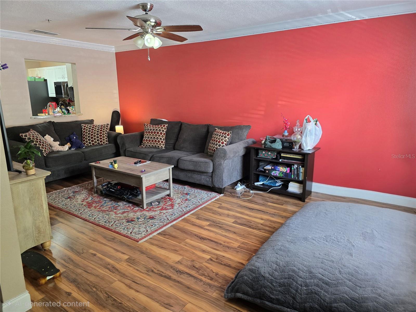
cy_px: 156
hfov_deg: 73.9
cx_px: 208
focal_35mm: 23
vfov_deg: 58.9
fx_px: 276
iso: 400
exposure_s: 1/120
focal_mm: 6.3
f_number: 1.7
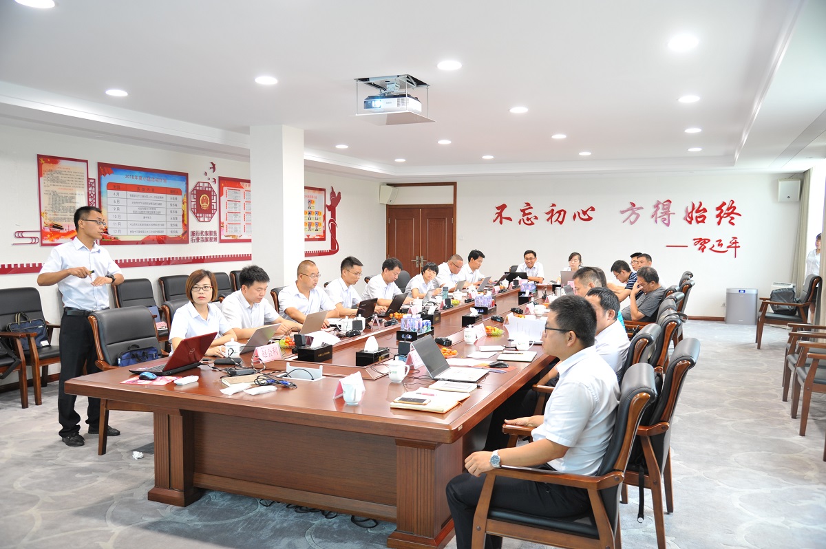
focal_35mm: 30
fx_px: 688
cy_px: 274
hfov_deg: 62.0
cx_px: 413
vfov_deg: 43.5
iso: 800
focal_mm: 30
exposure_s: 1/20
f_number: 4
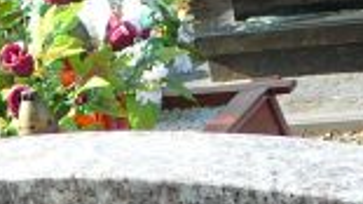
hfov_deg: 10.6
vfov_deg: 5.7
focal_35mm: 203
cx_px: 319
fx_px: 1953
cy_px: 504
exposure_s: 1/320
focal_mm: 6.7
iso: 80
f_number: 3.2
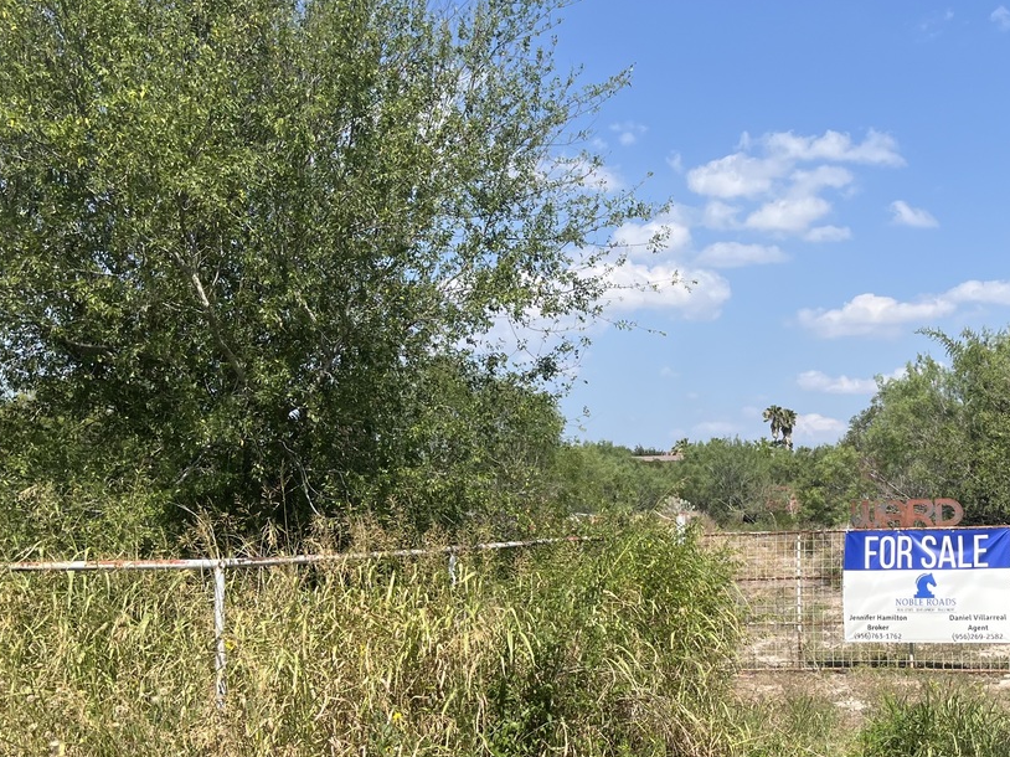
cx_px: 736
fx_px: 1342
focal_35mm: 46
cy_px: 505
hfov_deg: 40.3
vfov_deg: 31.3
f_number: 1.6
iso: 50
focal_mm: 5.1
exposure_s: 1/3215
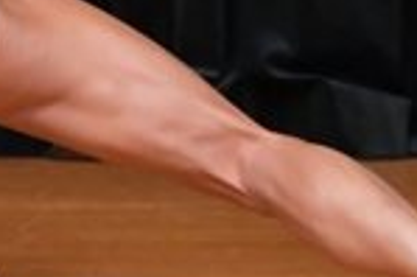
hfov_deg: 1.3
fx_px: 18964
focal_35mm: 1639
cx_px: -49
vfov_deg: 0.8
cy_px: -313
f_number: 5.6
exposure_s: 1/400
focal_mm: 210
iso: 5000
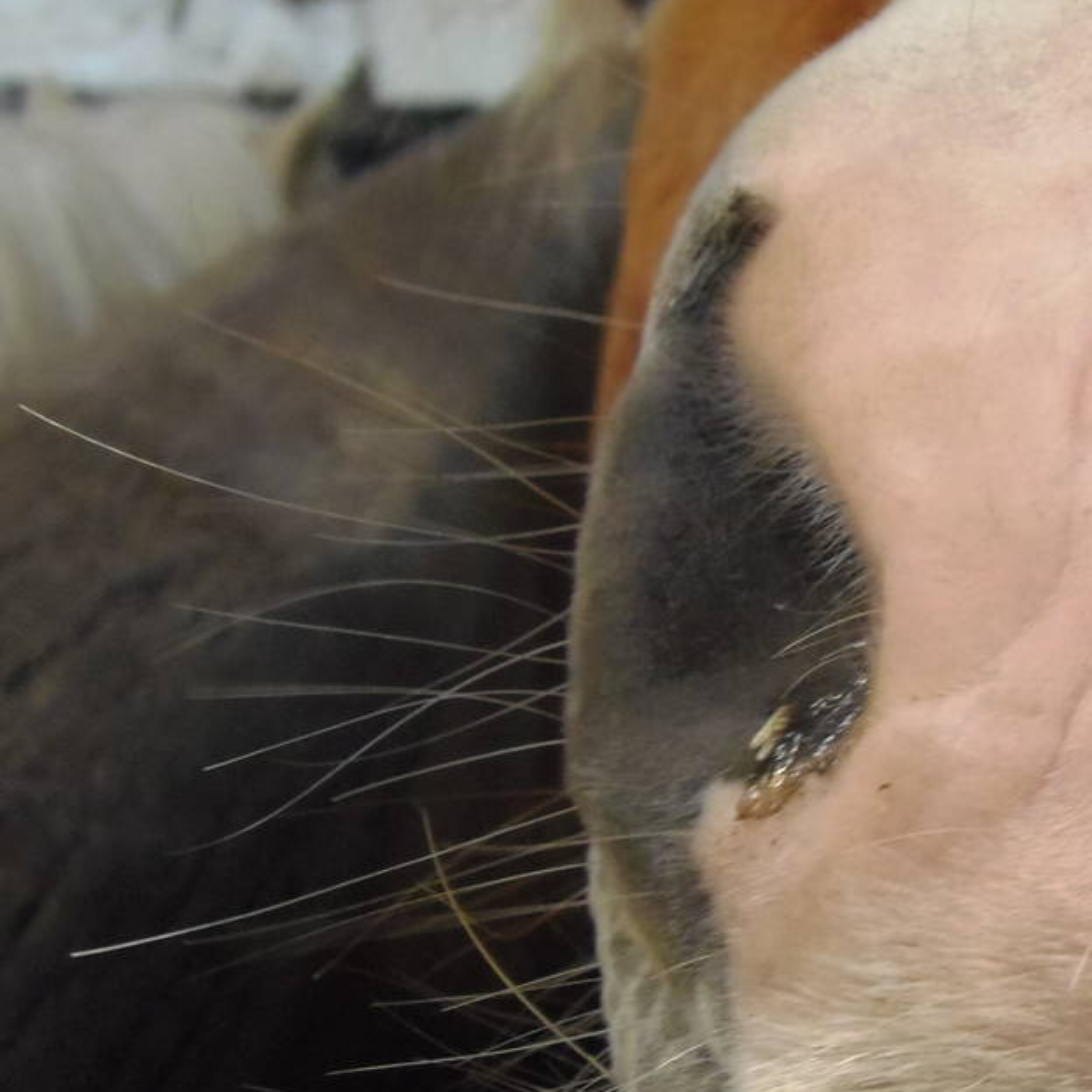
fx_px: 2427
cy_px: 541
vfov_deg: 25.4
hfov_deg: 25.0
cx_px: 868
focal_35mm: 68
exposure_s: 1/30
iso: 320
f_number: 3.2
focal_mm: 5.5
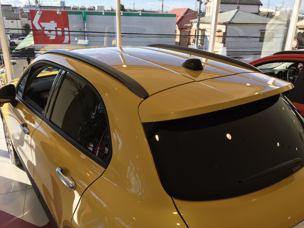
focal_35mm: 29
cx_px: 152
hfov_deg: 61.7
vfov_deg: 48.2
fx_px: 255
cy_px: 114
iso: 25
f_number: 2.2
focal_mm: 4.15
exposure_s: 1/496
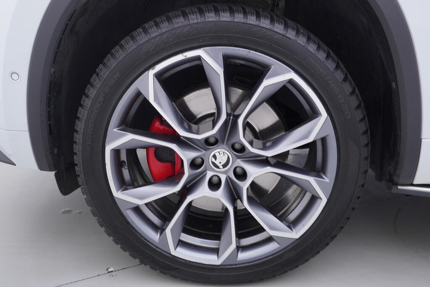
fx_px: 430
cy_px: 144
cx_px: 215
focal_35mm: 36
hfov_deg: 53.1
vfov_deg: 36.9
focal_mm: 24
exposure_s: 1/50
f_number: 3.2
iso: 125
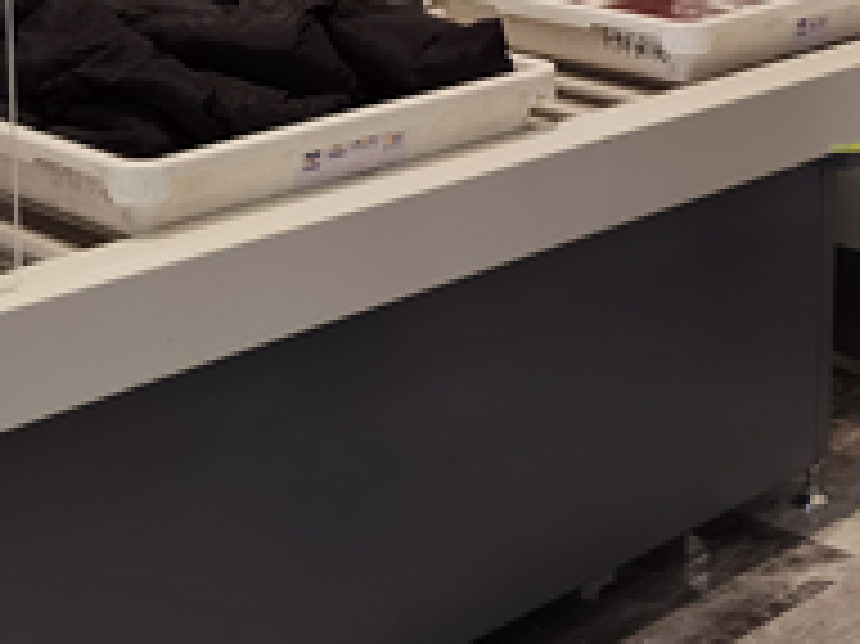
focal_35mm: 85
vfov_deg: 16.7
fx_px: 2110
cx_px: 698
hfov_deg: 22.7
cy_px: -99
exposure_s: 1/100
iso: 80
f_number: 1.9
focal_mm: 6.71
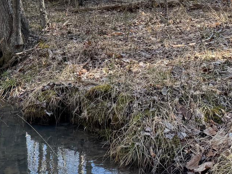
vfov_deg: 18.7
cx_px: 26
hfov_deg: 24.3
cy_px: 25
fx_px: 523
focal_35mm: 78
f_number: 1.78
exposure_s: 1/702
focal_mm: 6.76
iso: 100
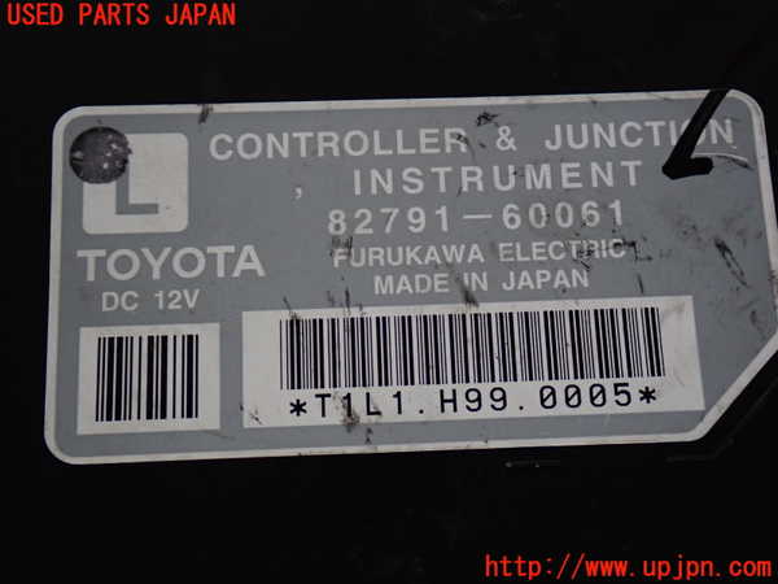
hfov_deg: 38.2
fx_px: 1124
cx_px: 389
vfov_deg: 29.1
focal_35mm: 50
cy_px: 292
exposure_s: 1/50
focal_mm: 9.01
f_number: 3.2
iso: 320
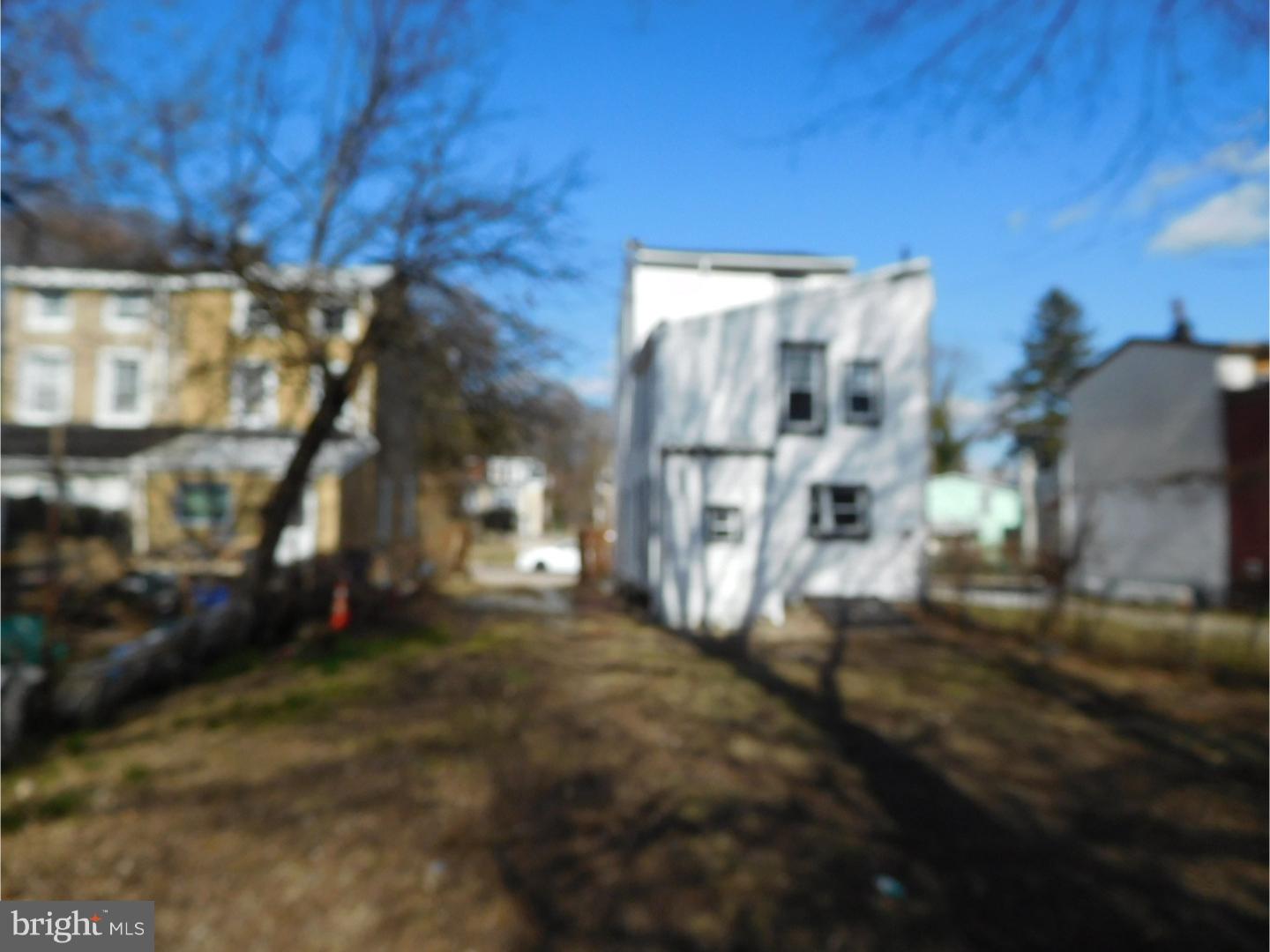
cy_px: 476
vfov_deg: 54.9
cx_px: 635
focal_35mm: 25
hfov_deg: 69.4
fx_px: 917
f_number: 6.8
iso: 125
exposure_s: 1/400
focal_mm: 4.5
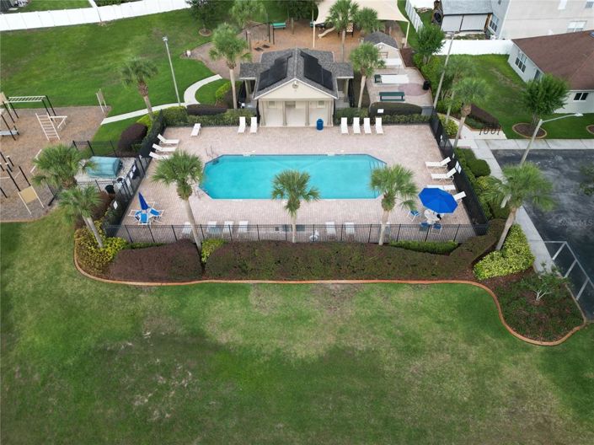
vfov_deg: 56.8
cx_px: 297
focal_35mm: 24
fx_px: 412
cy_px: 222
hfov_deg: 71.6
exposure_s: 1/1250
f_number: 1.7
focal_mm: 6.72
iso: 130
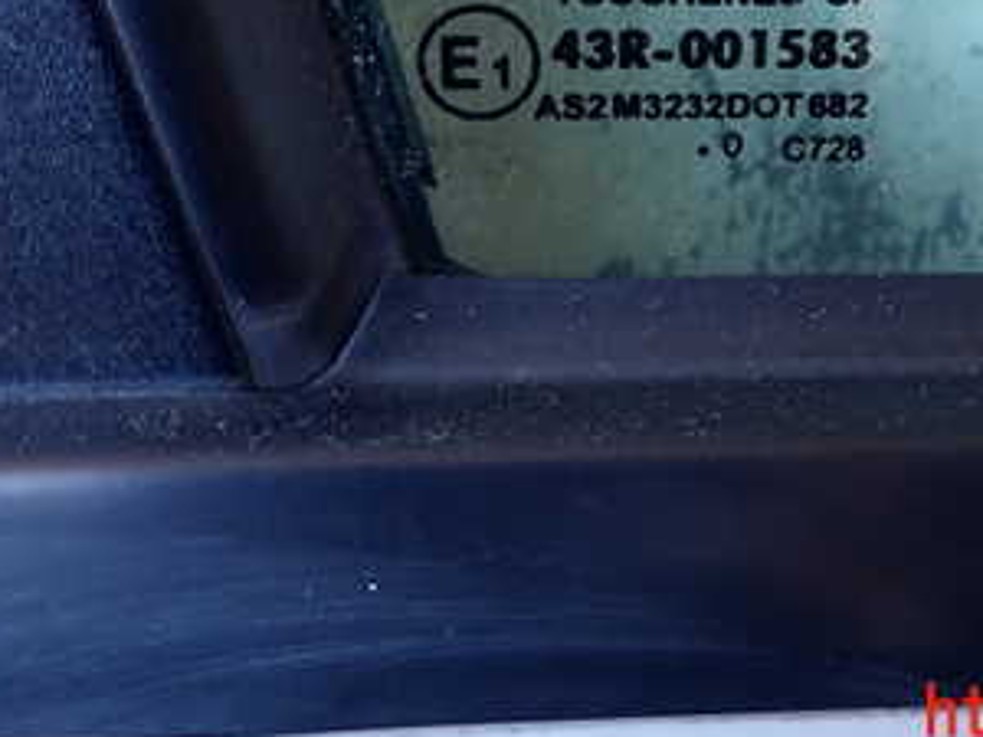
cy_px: 20
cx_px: 682
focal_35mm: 50
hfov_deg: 37.6
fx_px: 1420
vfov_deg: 27.6
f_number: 2
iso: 160
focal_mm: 4.5
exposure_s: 1/60
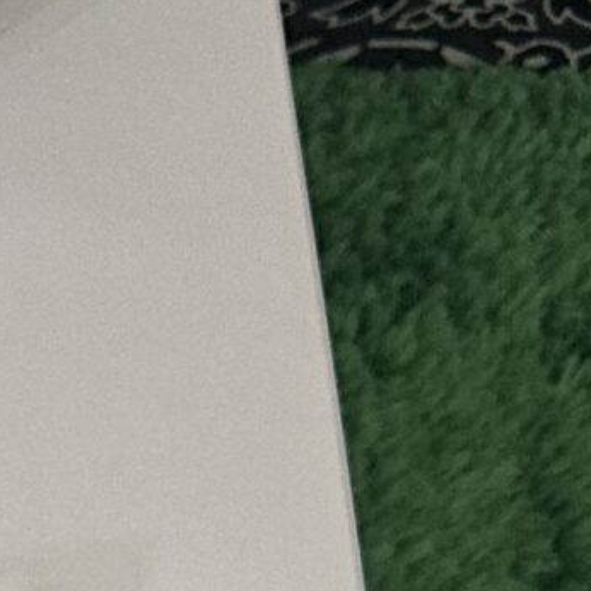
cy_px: 1498
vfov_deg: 9.6
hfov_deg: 10.3
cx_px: -565
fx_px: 3033
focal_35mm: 157
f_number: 1.78
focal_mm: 6.86
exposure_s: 1/50
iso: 320
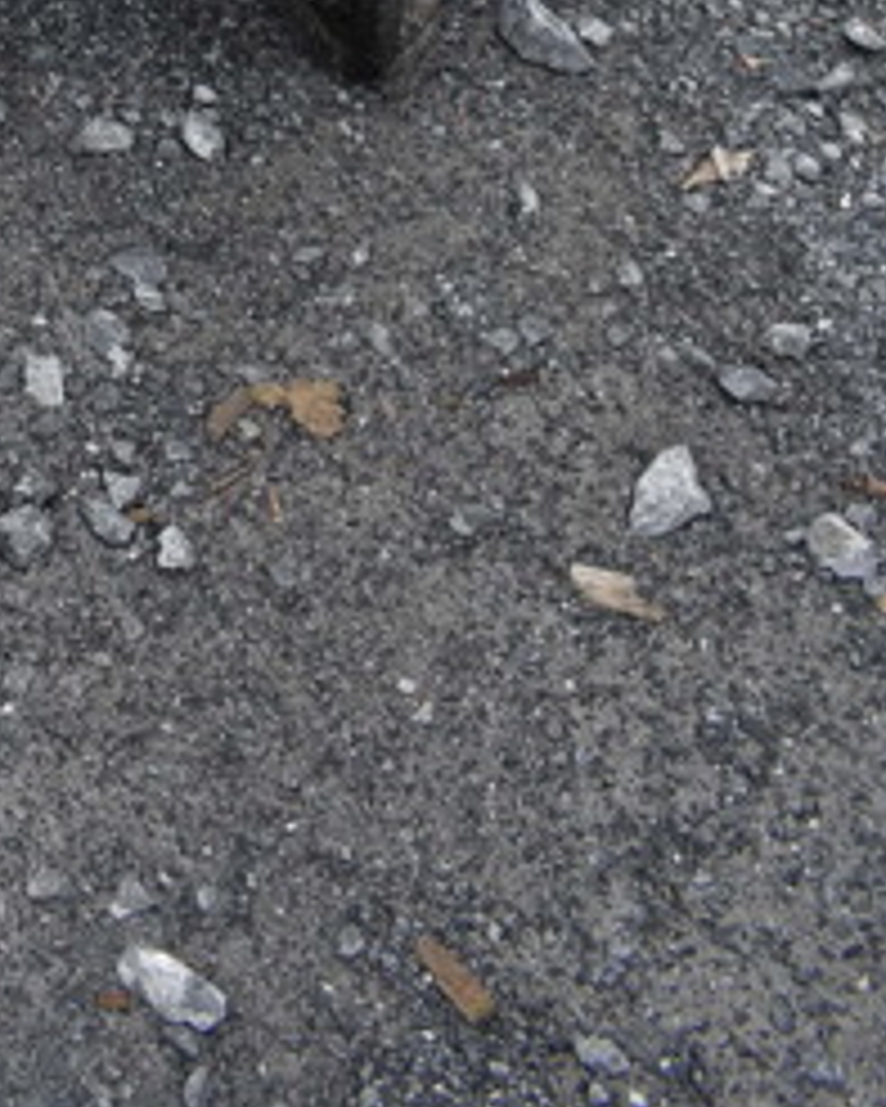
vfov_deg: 16.7
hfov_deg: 15.5
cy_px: -916
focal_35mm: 94
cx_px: -283
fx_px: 3079
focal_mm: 18
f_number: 7.1
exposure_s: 1/400
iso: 200
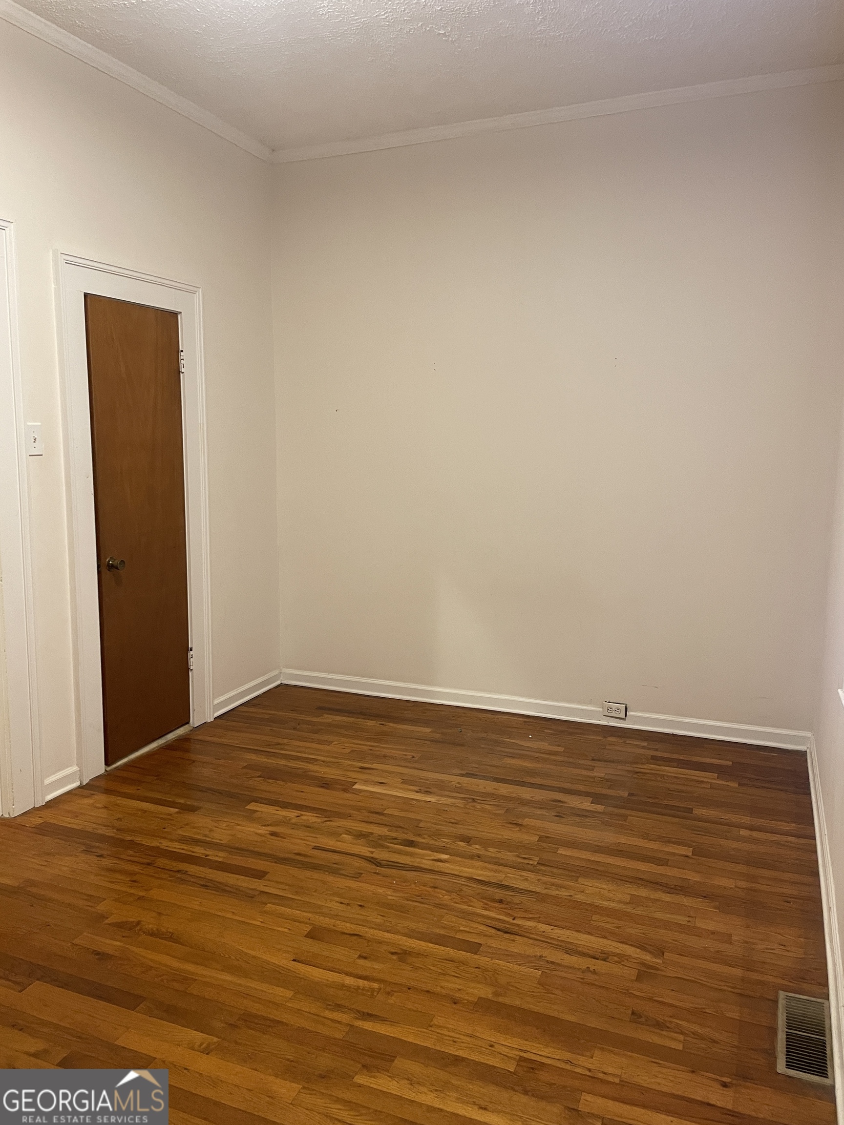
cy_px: 562
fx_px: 845
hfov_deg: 53.1
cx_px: 422
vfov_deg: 67.3
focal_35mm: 26
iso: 200
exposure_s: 1/60
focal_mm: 4.2
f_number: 1.6
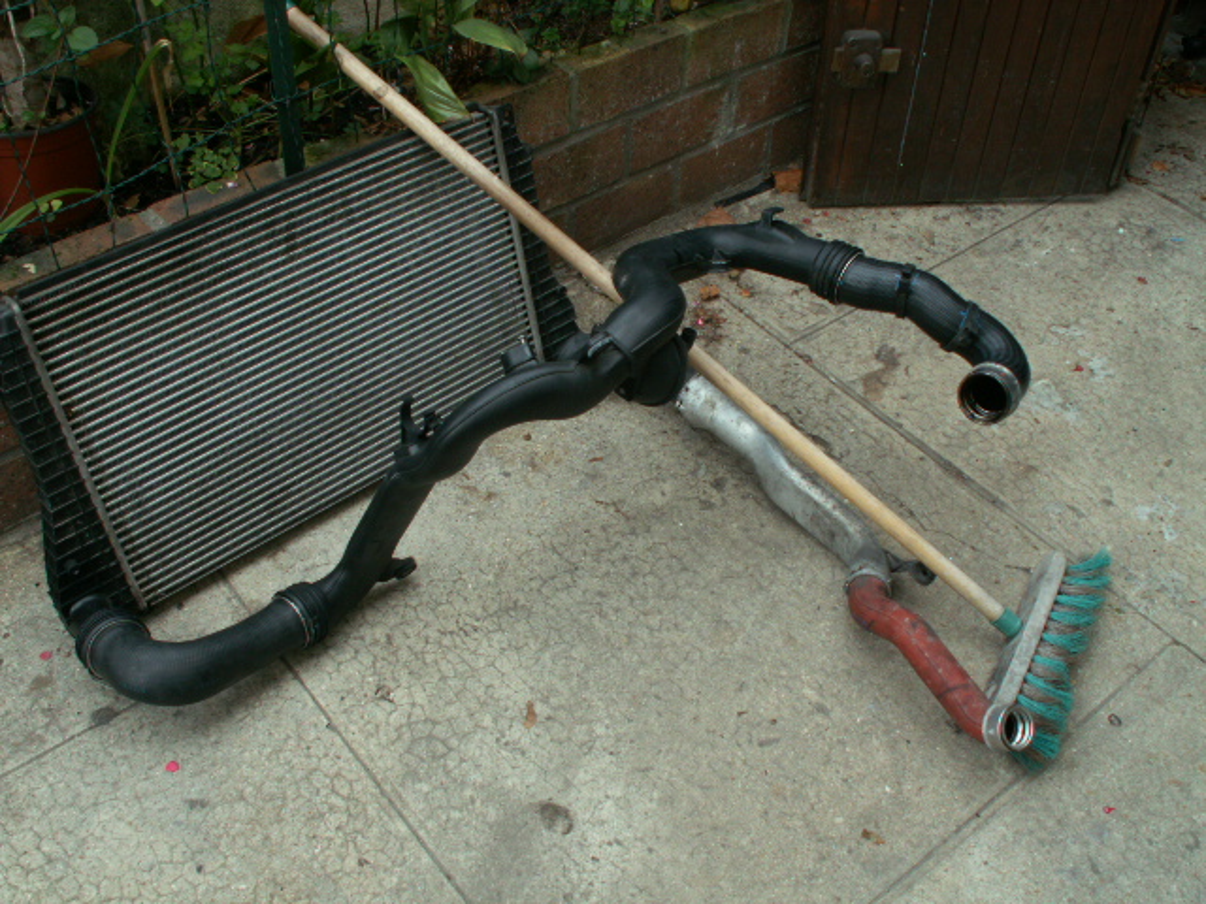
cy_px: 452
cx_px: 603
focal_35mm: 35
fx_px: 1219
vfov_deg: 40.7
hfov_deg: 52.6
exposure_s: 1/40
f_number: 4.5
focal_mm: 5.86
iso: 50
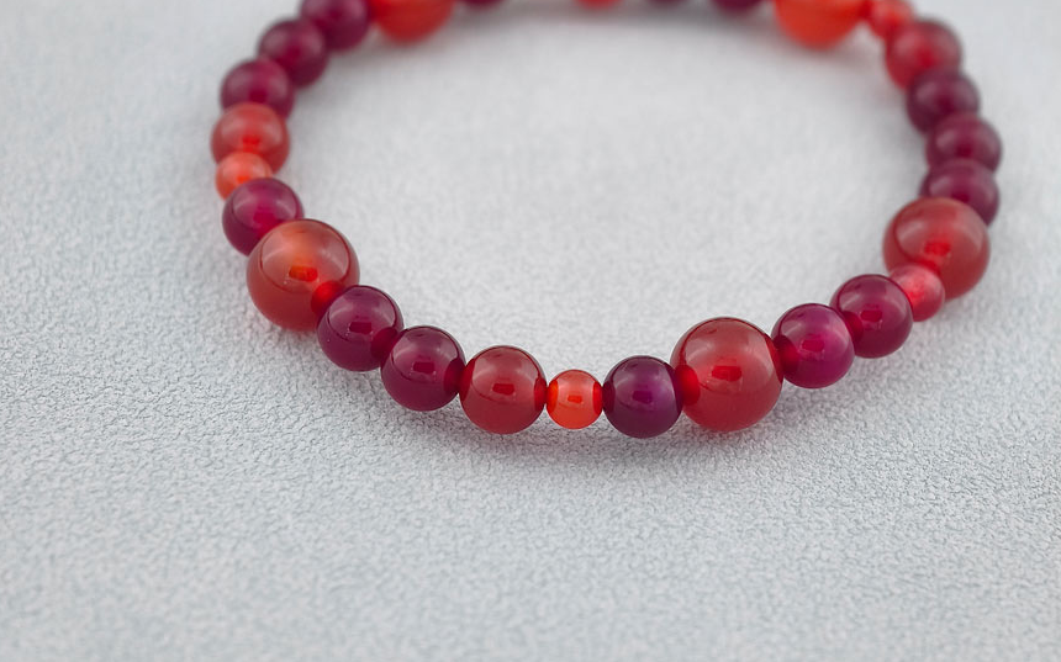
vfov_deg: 10.8
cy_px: 96
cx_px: 532
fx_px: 3498
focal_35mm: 121
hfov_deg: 17.2
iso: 125
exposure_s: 1/160
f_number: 2.67
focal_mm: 22.48
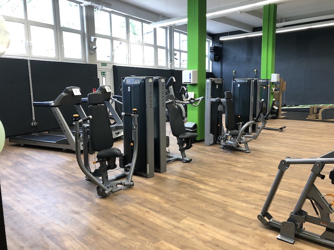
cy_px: 125
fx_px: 270
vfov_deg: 49.7
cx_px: 167
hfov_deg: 63.4
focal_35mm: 28
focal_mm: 4
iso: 32
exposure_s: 1/20
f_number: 1.8
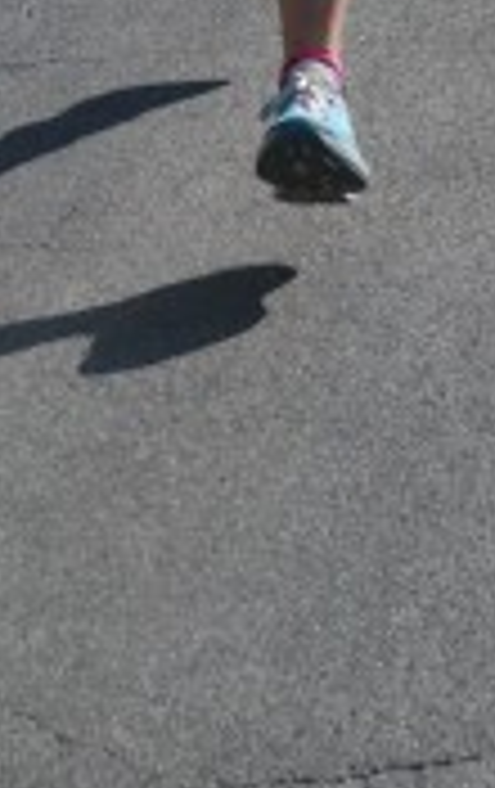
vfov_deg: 6.8
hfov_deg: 4.3
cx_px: 110
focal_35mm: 304
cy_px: -455
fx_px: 6535
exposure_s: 1/2000
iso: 1000
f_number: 8
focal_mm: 58
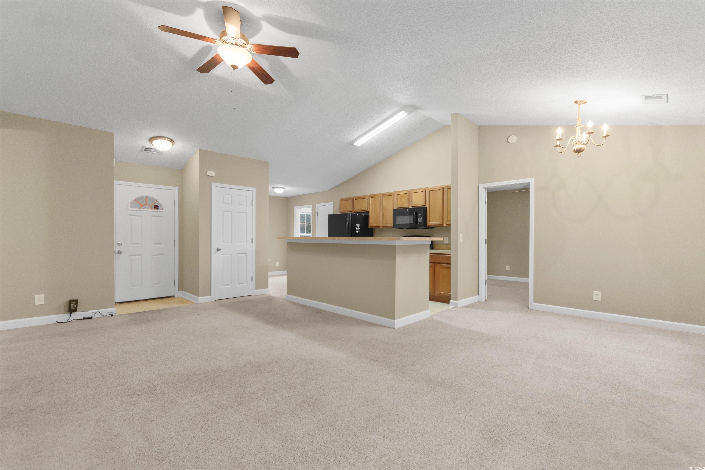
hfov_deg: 100.4
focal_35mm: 15
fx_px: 294
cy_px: 235
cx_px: 352
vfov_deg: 77.3
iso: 100
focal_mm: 10
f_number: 4.5
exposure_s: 4
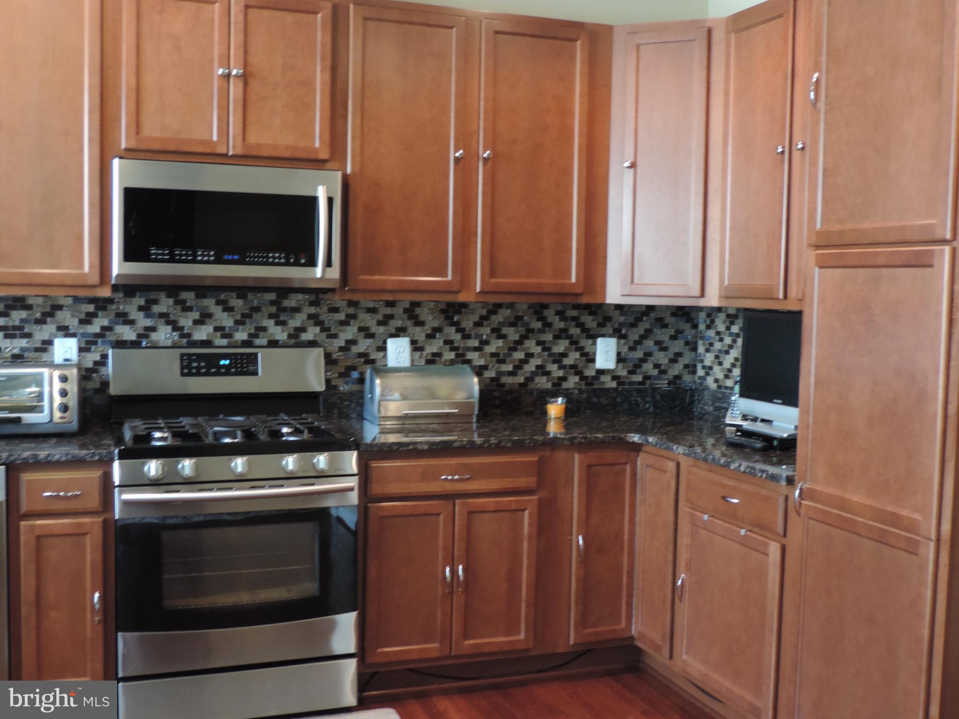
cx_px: 480
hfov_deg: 46.8
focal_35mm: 40
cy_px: 360
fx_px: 1108
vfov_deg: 36.0
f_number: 3.3
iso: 450
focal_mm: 7.1
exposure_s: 1/13
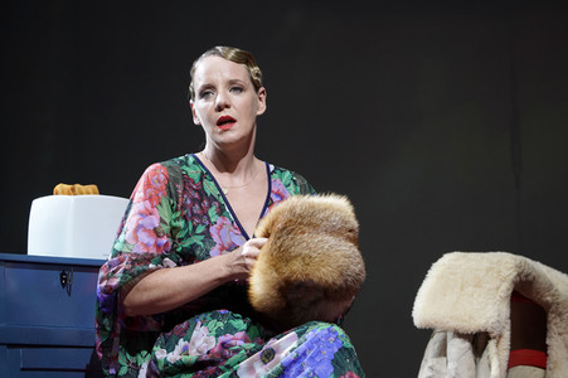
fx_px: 4651
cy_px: 189
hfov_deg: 7.0
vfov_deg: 4.7
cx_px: 284
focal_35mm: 295
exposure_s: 1/500
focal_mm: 295
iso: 3200
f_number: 6.3
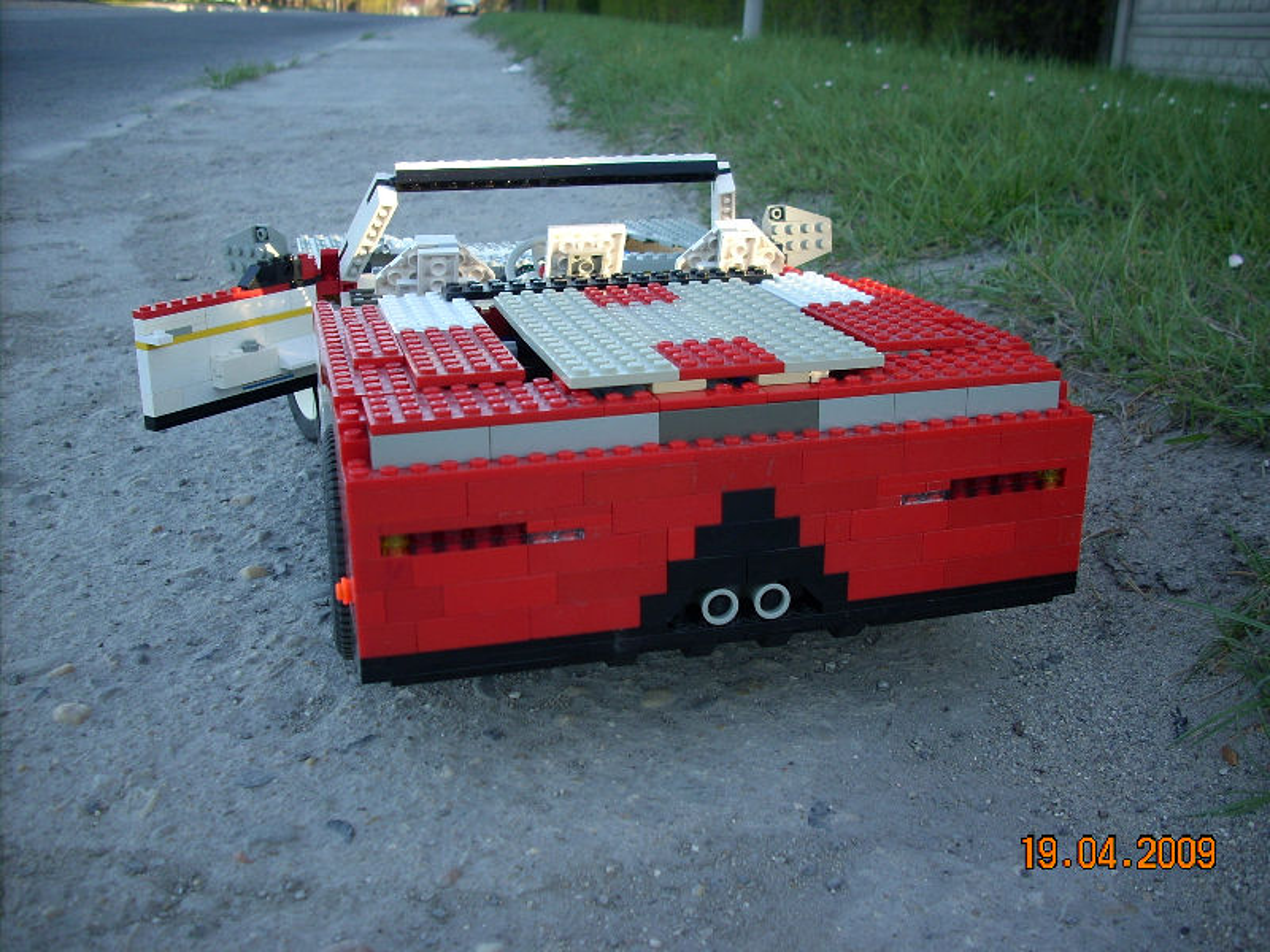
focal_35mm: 37
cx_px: 635
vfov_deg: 38.7
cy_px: 476
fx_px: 1357
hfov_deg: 50.1
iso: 64
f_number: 2.8
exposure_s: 1/88.6
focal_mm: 6.2
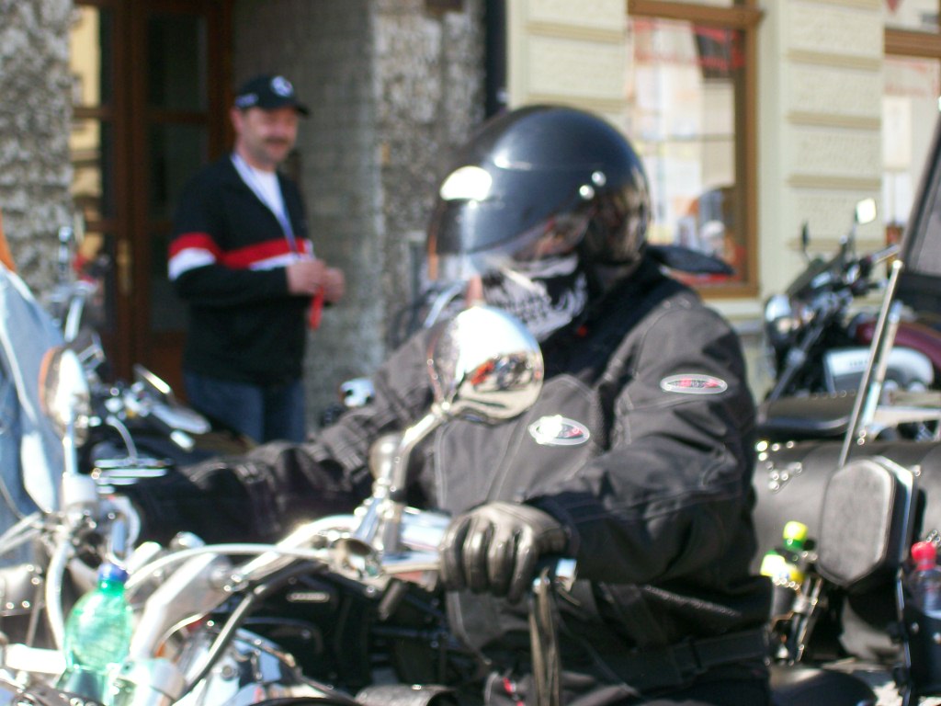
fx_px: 2365
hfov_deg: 22.5
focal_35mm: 87
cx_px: 470
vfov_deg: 17.0
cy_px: 353
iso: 80
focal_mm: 14.3
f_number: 4.3
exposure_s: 1/215
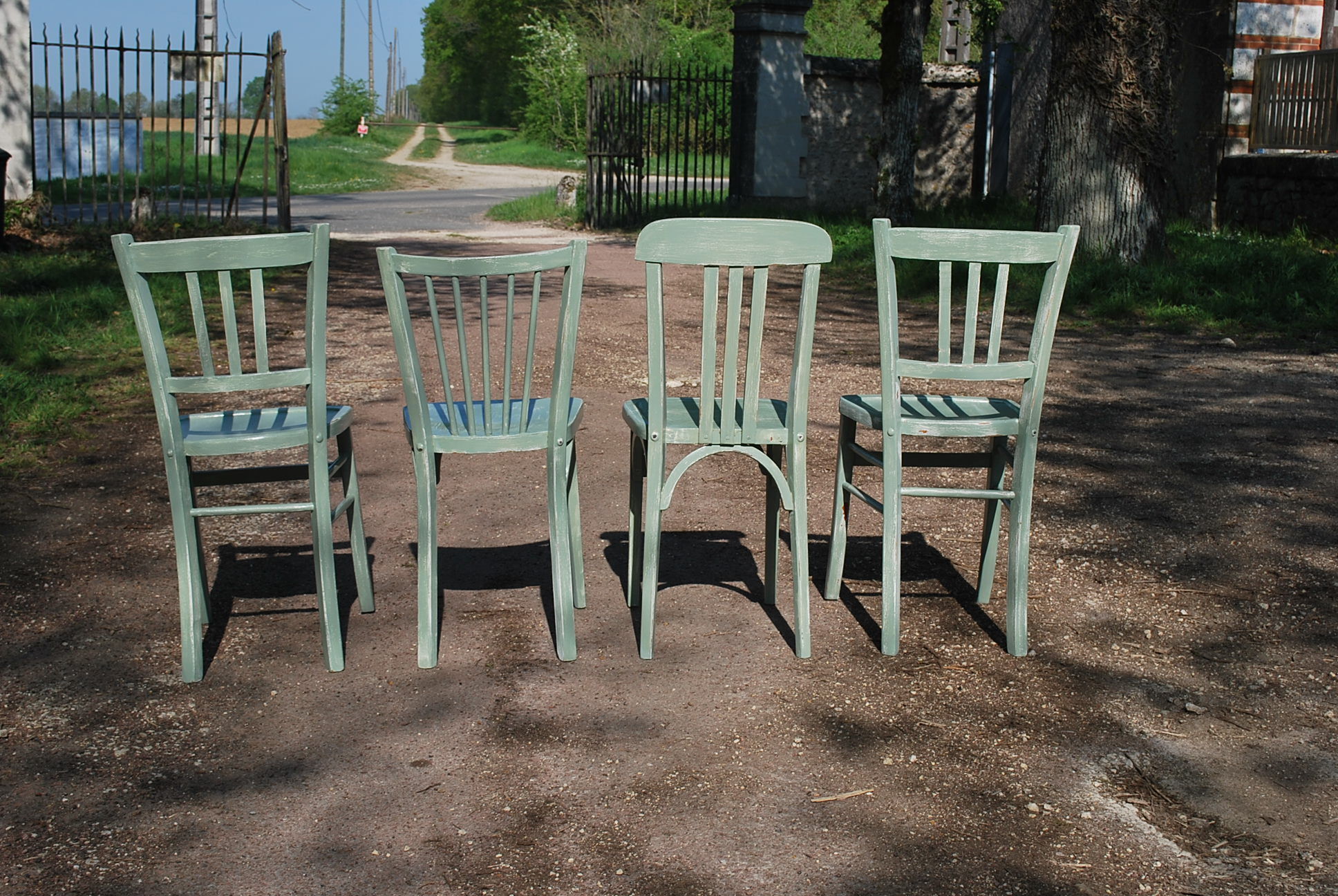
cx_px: 669
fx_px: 1786
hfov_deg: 41.1
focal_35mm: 48
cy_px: 448
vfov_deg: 28.2
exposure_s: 1/250
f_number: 8
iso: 100
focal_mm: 32
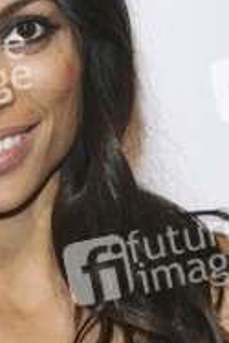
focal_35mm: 256
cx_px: -8
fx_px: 2438
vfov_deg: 8.0
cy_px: 171
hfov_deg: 5.4
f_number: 4
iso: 320
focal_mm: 80
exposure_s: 1/160
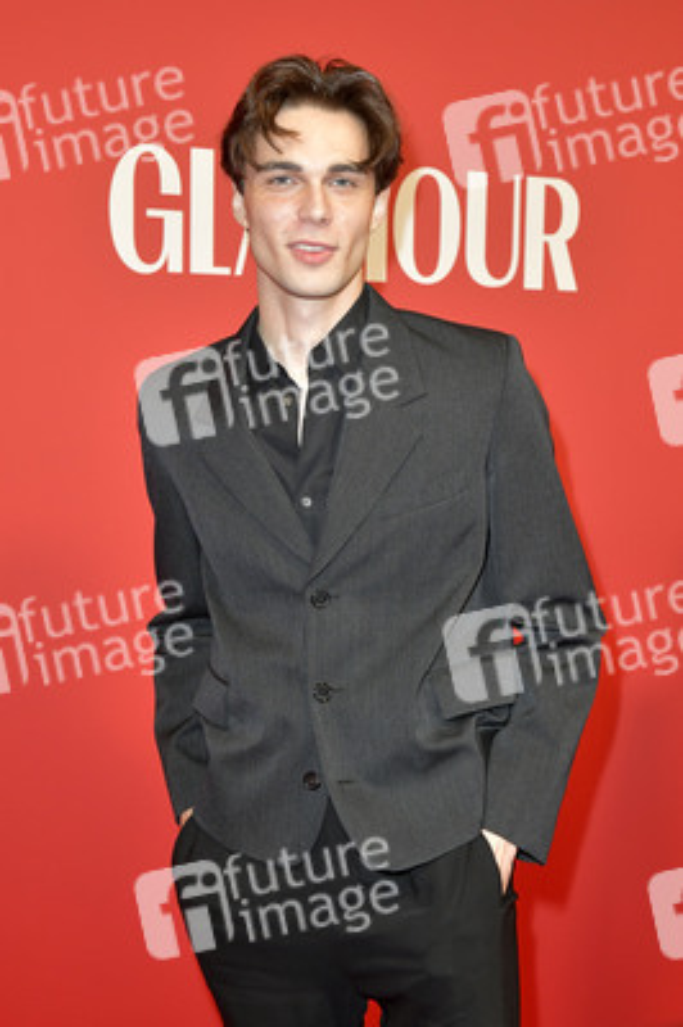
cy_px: 514
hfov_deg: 35.0
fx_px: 1083
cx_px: 342
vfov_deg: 50.7
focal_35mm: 38
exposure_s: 1/250
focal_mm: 38
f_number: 6.3
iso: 1600
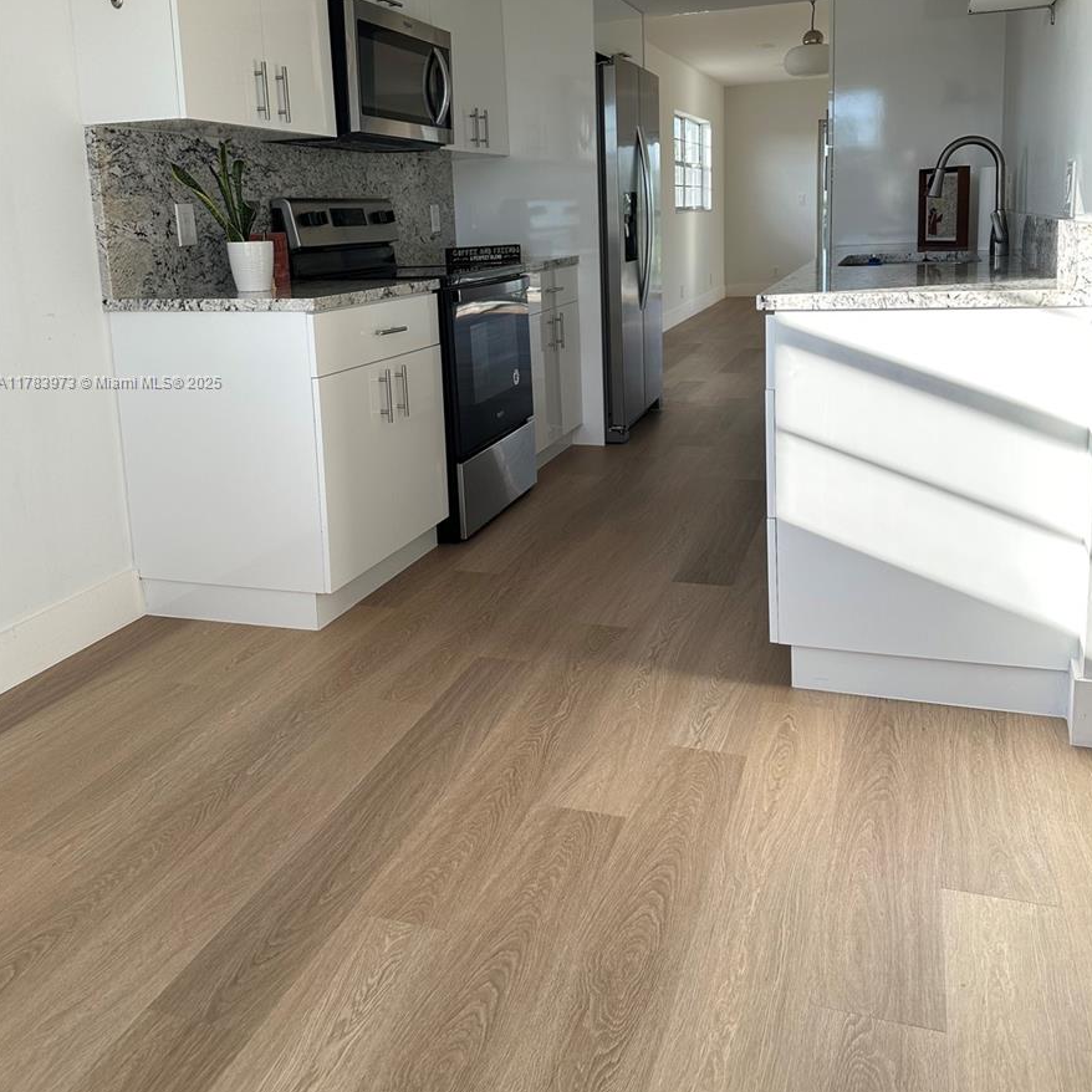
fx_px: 1035
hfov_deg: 55.6
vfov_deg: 54.7
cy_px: 383
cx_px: 552
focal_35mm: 29
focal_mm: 6.86
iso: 80
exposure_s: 1/431
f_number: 1.78
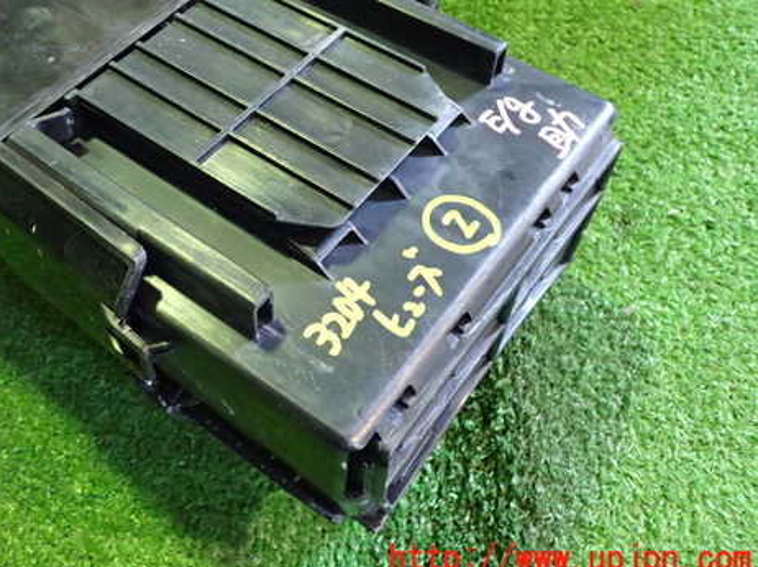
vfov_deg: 36.6
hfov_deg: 47.3
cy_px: 211
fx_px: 854
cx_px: 267
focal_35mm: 39
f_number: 2.3
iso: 800
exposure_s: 1/30
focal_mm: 5.4
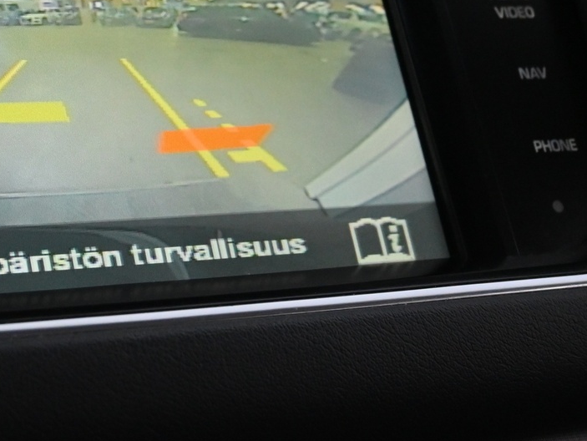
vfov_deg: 15.8
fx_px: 1578
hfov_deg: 20.7
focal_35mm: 93
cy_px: 93
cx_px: 69
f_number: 4.5
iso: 2800
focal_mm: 28
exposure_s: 1/50
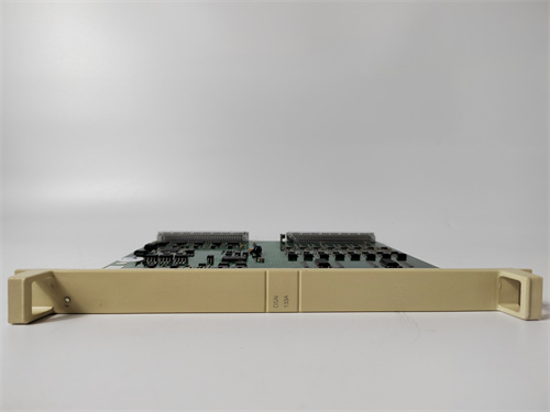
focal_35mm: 23
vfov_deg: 58.9
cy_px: 206
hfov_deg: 73.9
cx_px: 275
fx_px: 365
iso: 434
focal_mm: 5.52
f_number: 1.9
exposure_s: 1/120
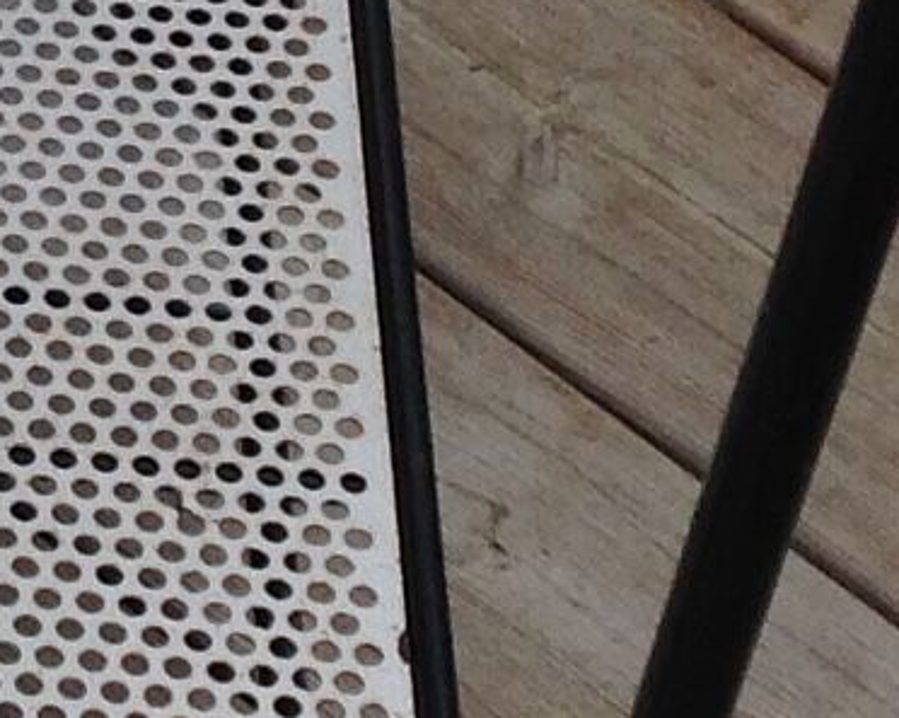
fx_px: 6327
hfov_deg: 7.9
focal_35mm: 238
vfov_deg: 6.4
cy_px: -186
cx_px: -524
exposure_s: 1/1779
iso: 50
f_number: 2.4
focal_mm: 4.28
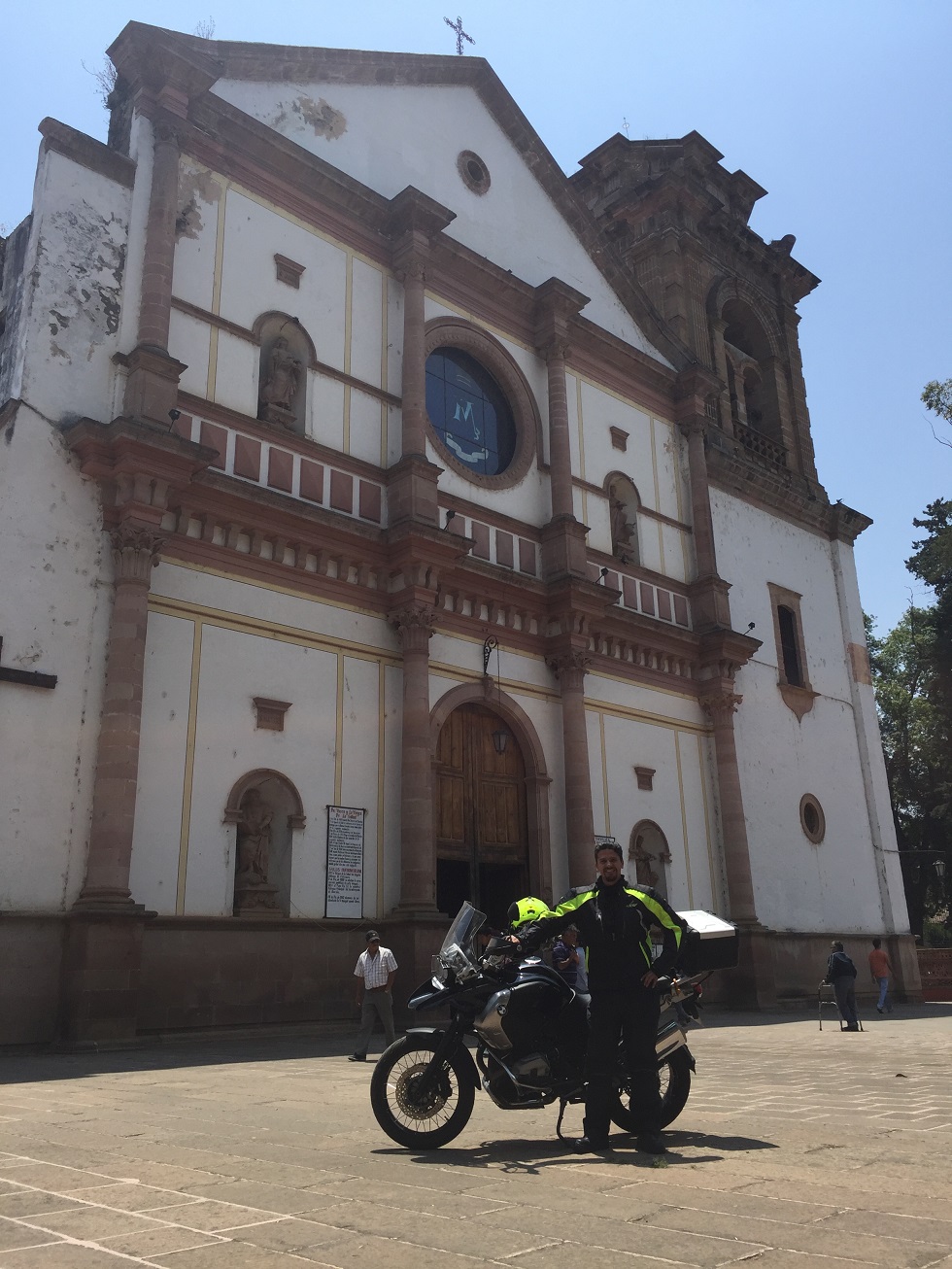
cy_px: 634
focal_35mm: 29
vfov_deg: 61.7
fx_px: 1063
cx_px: 476
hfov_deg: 48.2
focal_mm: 4.15
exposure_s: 1/2198
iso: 32
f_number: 2.2
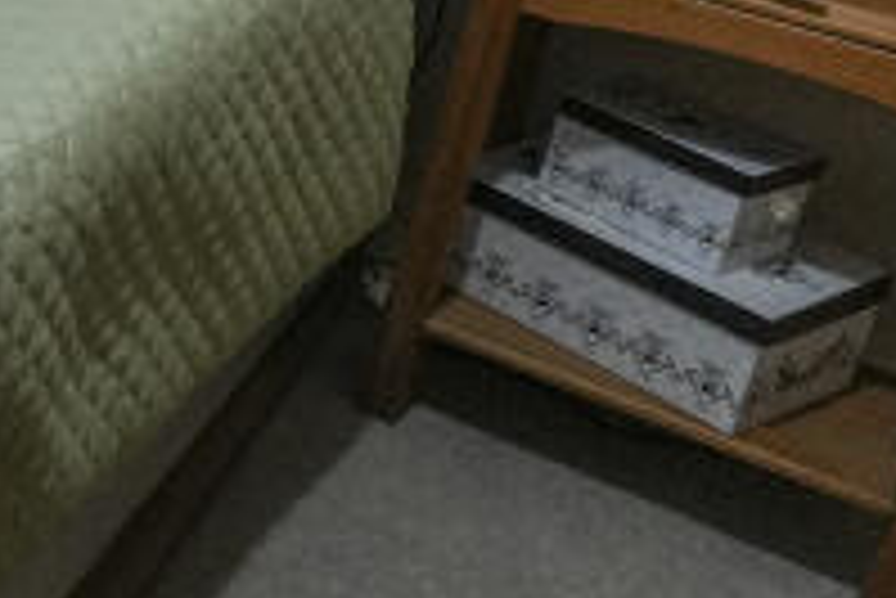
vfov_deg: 16.5
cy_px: -232
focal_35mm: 77
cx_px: -779
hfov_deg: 19.0
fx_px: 1918
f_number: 4
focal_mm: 10
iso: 1250
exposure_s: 1/160
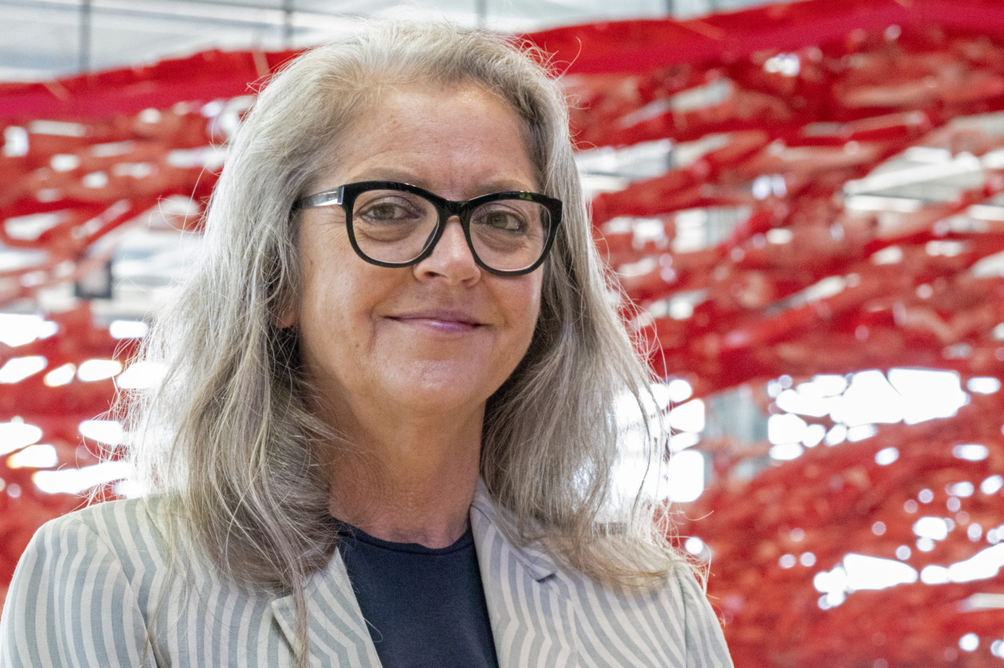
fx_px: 5016
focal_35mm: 180
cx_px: 502
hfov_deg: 11.4
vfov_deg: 7.6
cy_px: 334
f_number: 22
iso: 25600
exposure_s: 1/60
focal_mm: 180
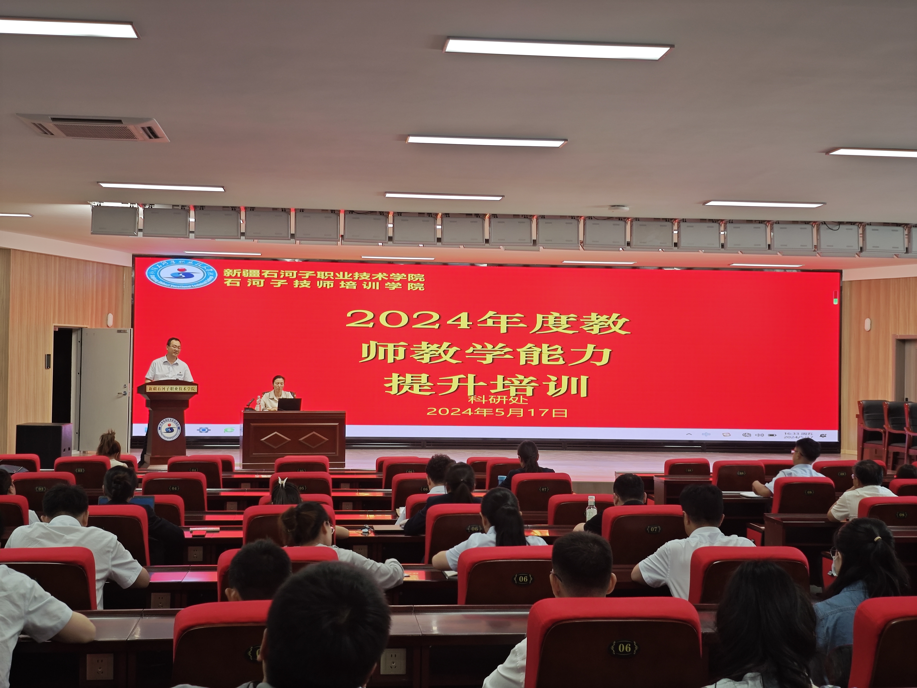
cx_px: 458
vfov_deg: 31.5
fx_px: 1219
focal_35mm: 46
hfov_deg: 41.2
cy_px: 344
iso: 50
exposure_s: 1/142
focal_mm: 6.68
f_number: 1.42
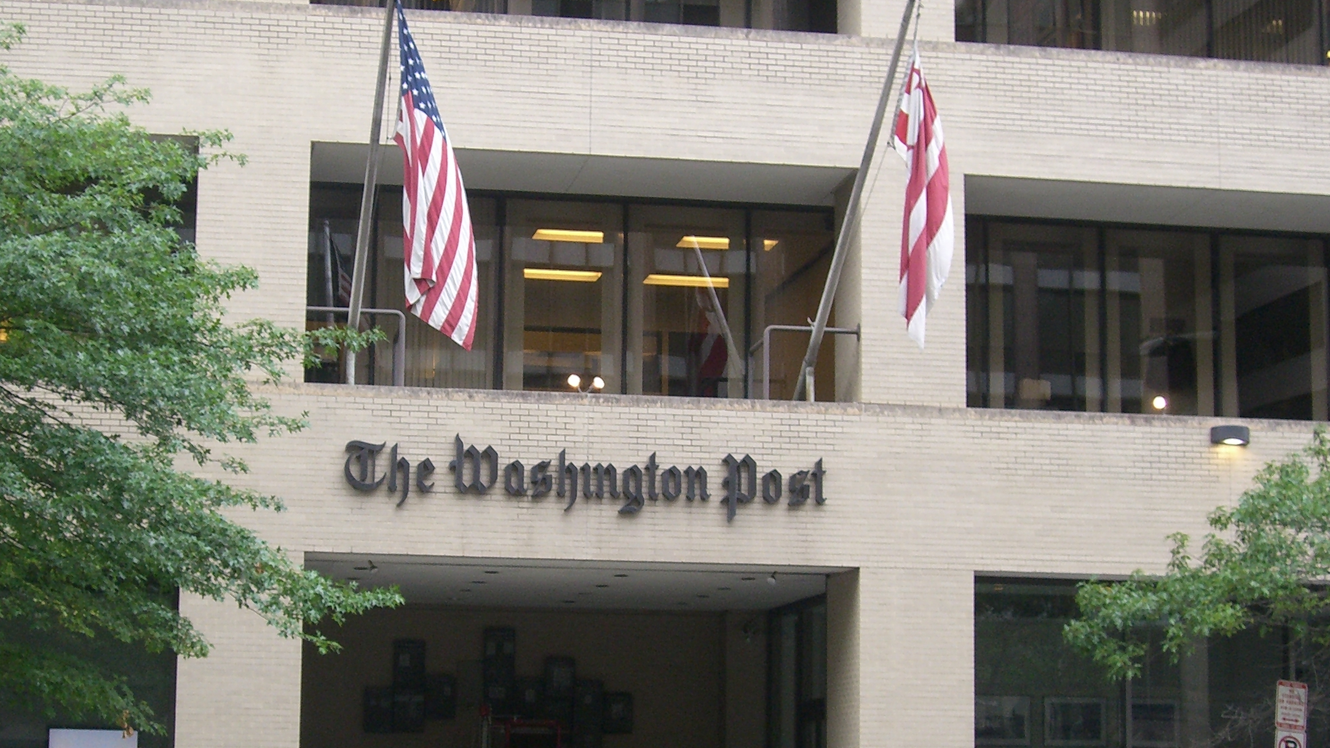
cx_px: 576
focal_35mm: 78
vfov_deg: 15.5
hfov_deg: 27.2
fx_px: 2751
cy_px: 433
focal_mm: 9
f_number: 3.3
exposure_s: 1/125
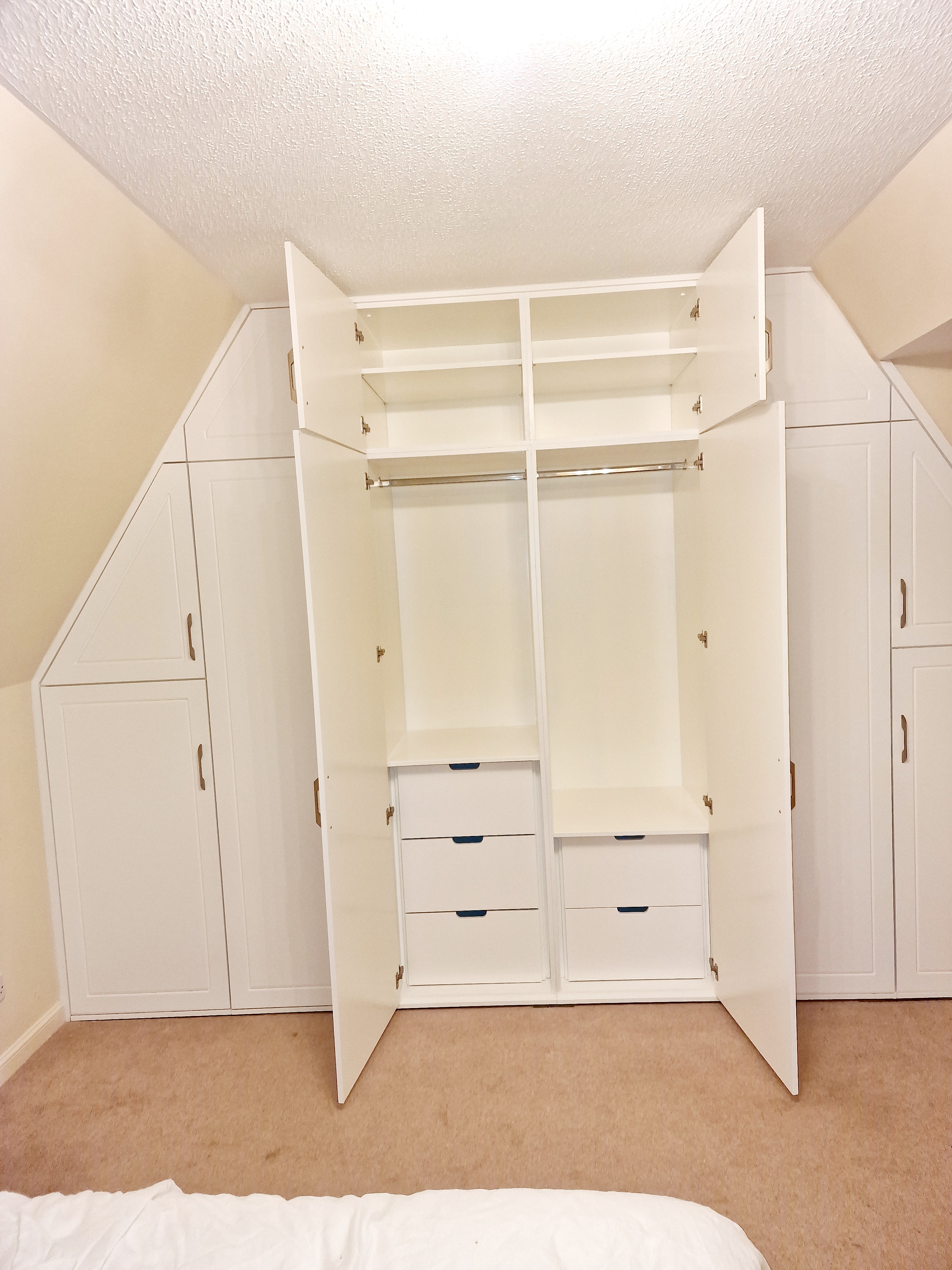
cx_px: 476
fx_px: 843
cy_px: 635
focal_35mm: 23
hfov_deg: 58.9
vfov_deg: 73.9
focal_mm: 6.4
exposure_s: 1/50
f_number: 1.8
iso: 294
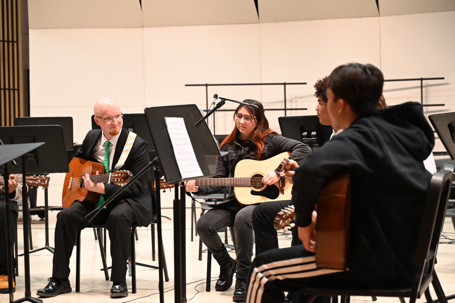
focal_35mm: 70
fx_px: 884
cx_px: 228
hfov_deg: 28.9
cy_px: 152
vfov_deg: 19.4
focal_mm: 70
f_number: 4
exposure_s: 1/60
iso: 3600
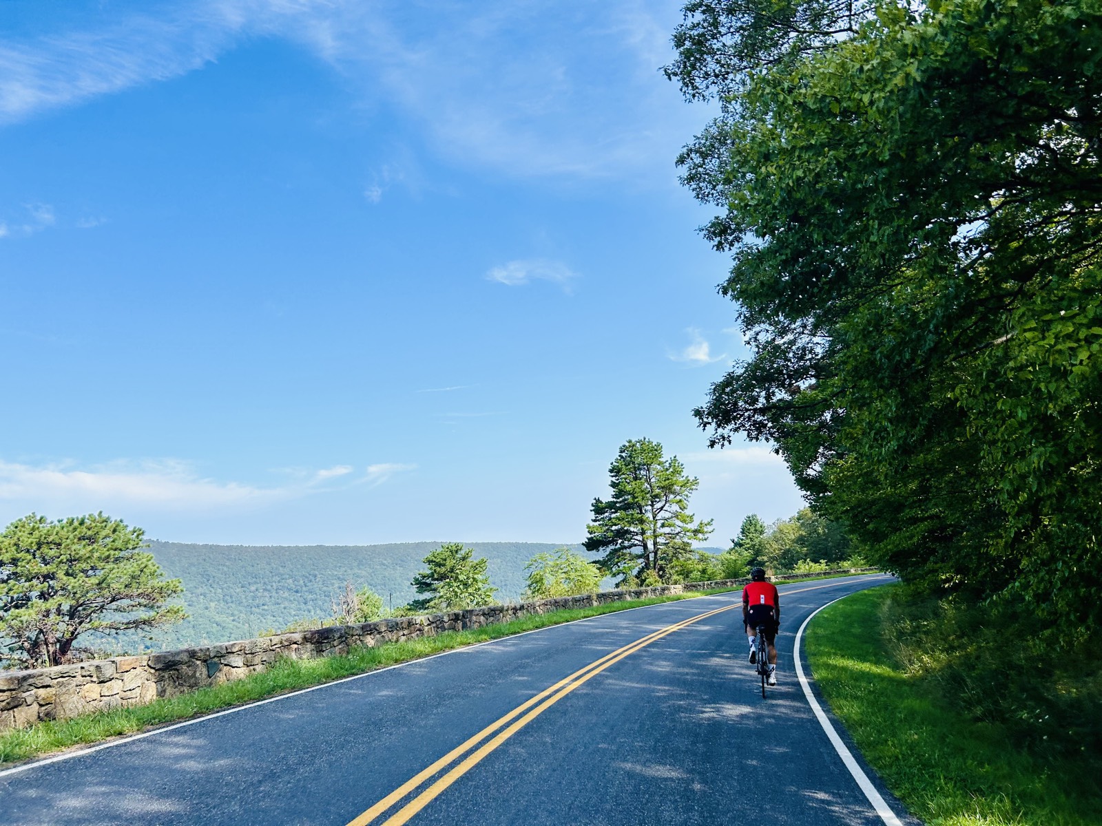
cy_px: 413
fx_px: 828
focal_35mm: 26
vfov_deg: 53.1
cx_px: 551
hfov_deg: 67.3
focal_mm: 5.7
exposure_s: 1/3165
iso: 50
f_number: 1.5
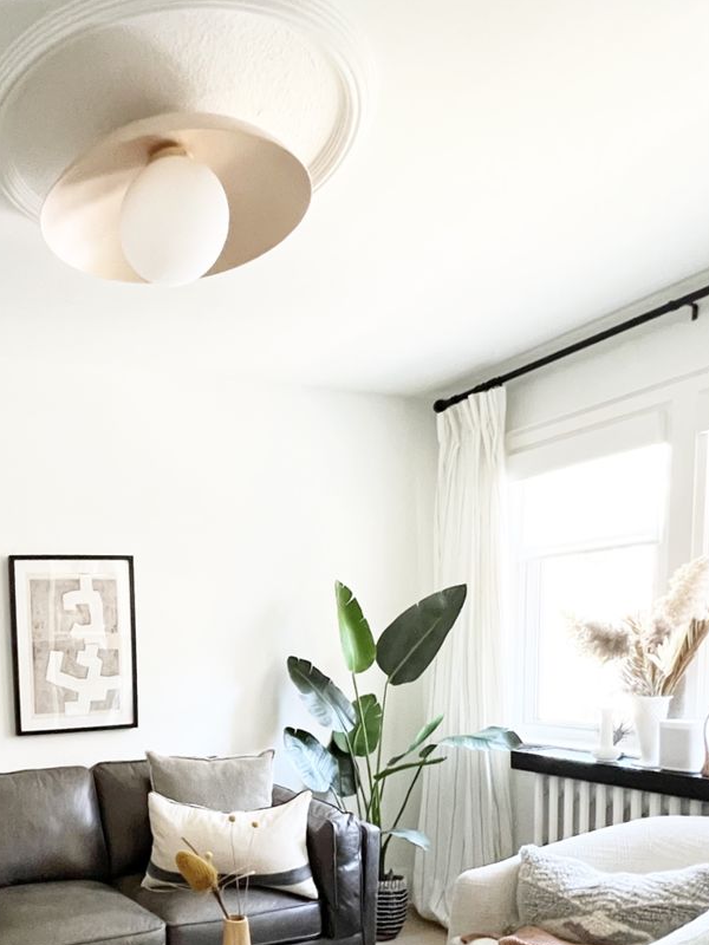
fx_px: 710
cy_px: 713
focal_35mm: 26
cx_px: 93
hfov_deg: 48.4
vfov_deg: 63.2
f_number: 1.8
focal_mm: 1.57
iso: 500
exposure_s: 1/60
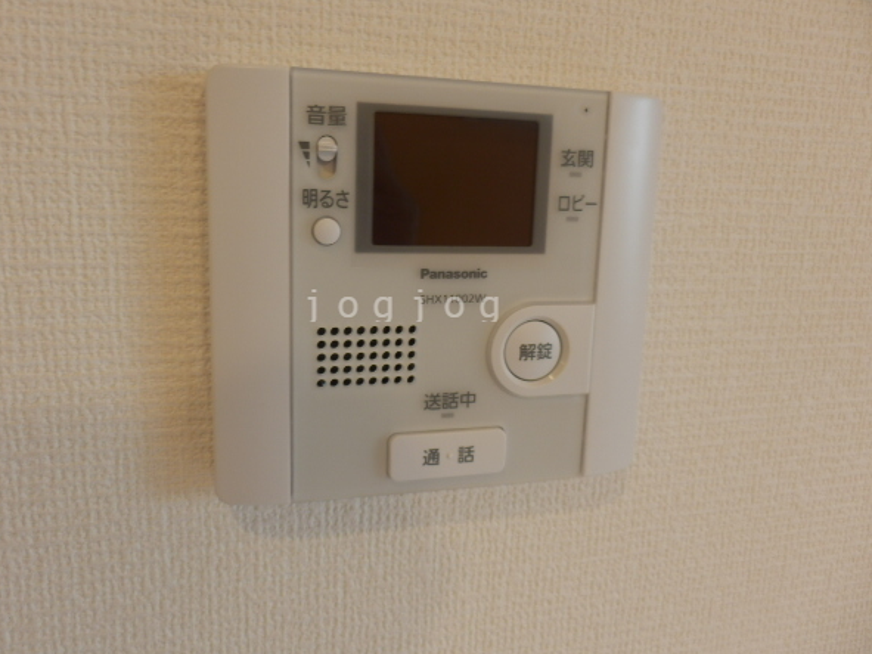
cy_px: 304
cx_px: 406
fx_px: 655
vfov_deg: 53.0
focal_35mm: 26
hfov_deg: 67.2
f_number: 3
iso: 80
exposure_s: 1/30
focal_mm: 4.2
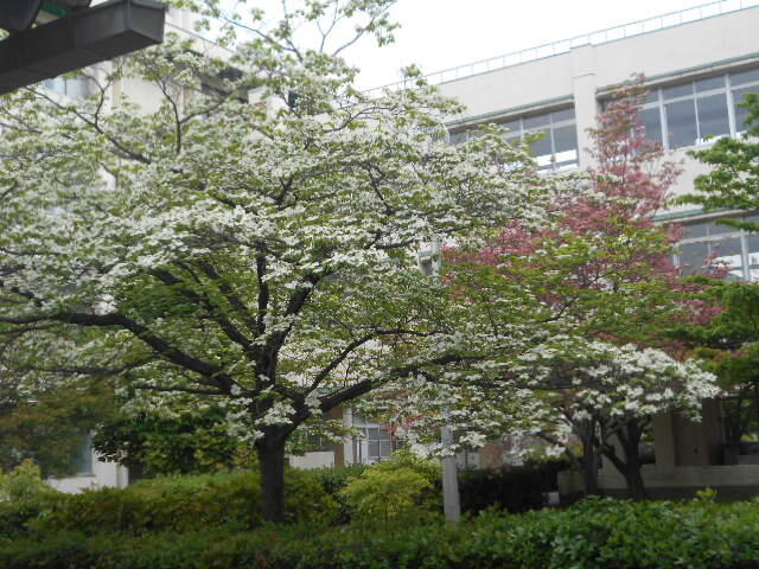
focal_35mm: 50
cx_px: 380
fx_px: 1096
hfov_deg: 38.2
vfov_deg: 29.1
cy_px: 284
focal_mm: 8.8
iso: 80
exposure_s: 1/320
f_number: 4.5
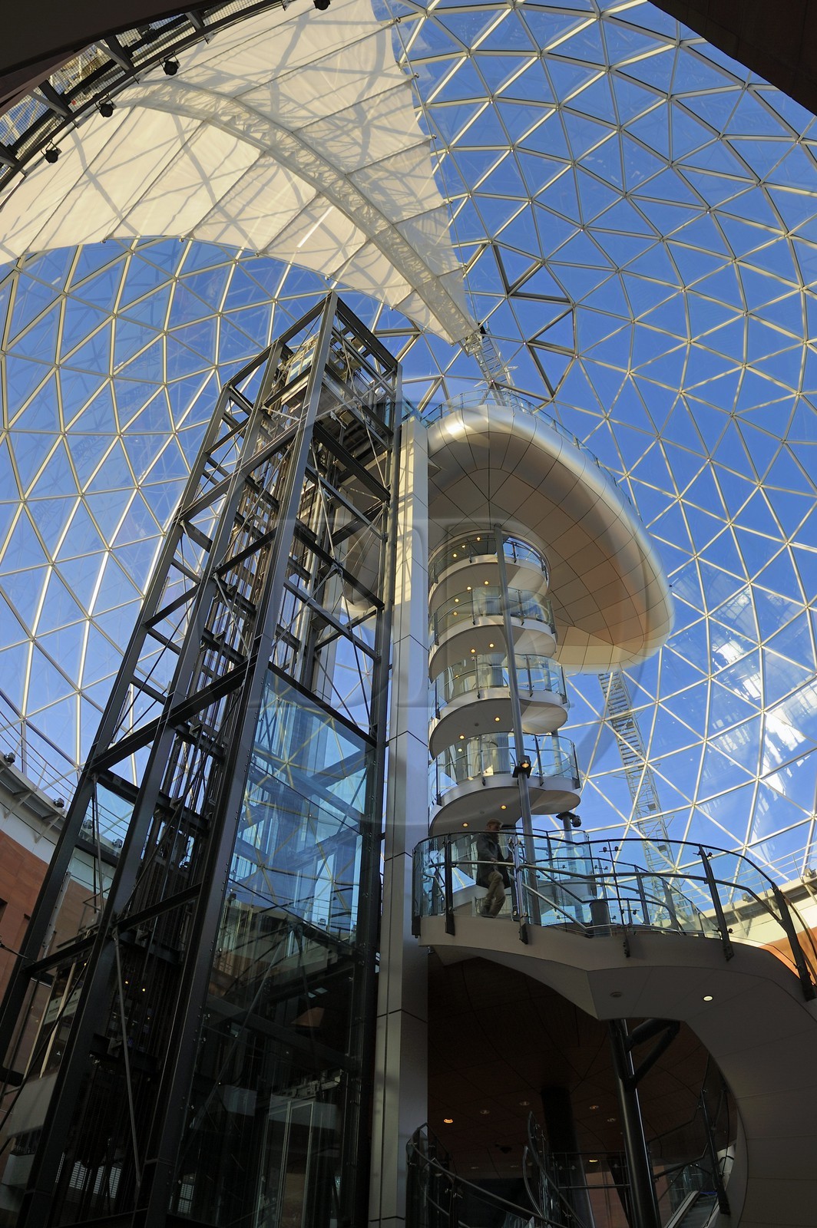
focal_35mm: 24
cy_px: 614
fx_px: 818
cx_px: 408
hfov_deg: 53.1
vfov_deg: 73.8
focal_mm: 24
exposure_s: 1/60
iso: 200
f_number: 7.1
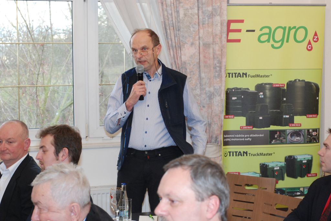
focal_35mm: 75
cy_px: 110
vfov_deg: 18.2
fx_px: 690
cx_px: 166
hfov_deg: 27.0
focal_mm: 50
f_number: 7.1
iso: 800
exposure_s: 1/60
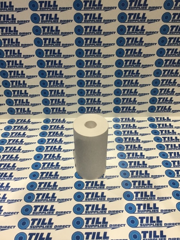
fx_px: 215
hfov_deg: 45.4
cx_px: 90
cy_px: 120
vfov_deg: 58.4
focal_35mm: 31
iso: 100
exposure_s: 1/33
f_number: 2.4
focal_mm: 3.3
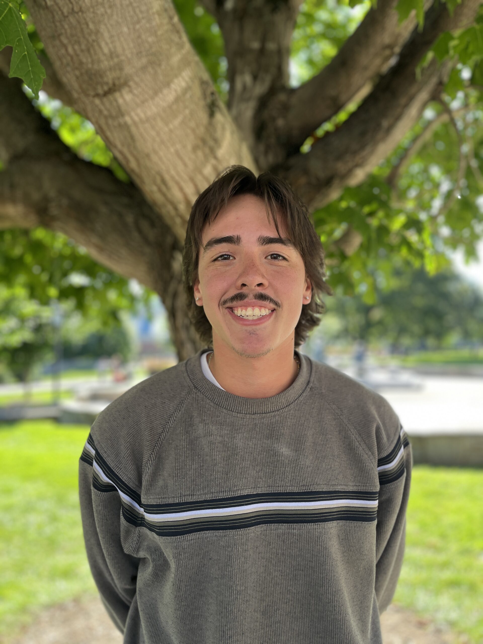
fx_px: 484
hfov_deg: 53.1
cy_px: 322
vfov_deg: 67.3
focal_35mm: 26
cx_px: 242
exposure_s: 1/225
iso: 40
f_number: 1.6
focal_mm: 5.1
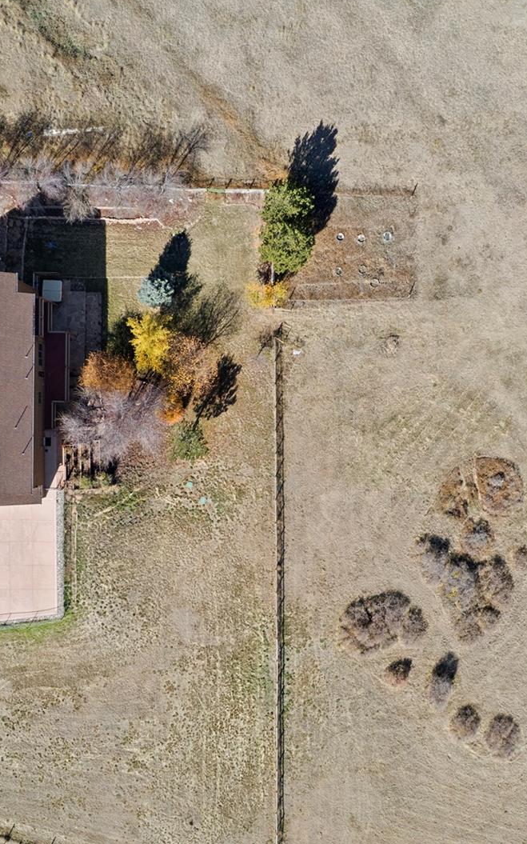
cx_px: 294
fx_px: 782
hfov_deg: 37.2
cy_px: 421
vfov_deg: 56.7
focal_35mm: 34
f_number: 2.8
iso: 100
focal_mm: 8.38
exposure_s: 1/640
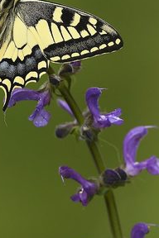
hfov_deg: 1.1
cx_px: 35
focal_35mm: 1250
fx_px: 8281
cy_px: 18
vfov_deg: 1.6
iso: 1600
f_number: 6.3
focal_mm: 400
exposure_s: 1/1000
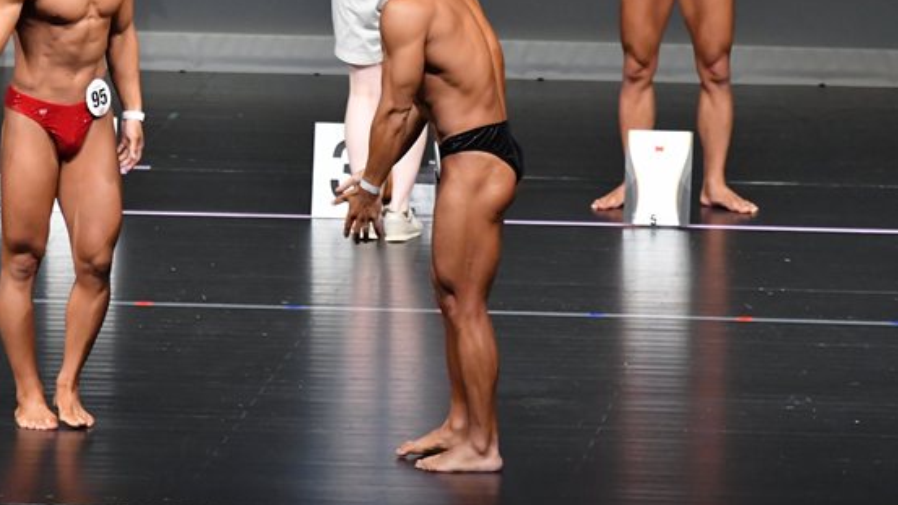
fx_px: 9953
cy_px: 149
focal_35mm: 418
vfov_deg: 2.9
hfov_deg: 5.2
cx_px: 394
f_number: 5.6
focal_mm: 190
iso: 5000
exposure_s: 1/400
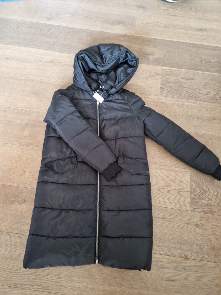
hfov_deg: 58.9
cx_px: 110
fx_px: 196
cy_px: 148
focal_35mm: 23
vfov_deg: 73.9
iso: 640
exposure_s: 1/50
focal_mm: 5.4
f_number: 1.8
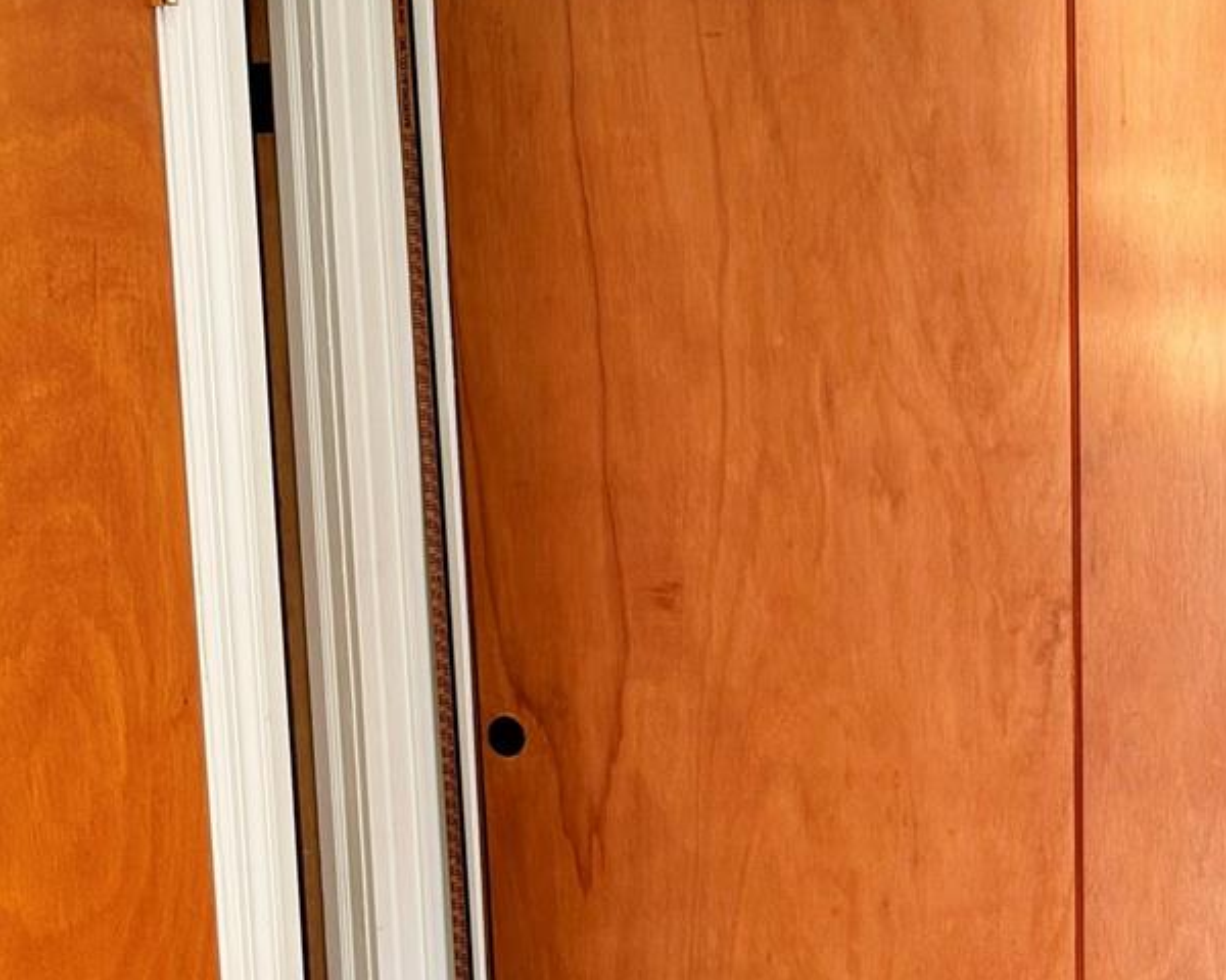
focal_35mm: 60
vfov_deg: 24.7
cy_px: 855
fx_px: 2177
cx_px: 1140
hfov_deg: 29.9
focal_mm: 6.76
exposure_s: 1/60
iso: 320
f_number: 1.78
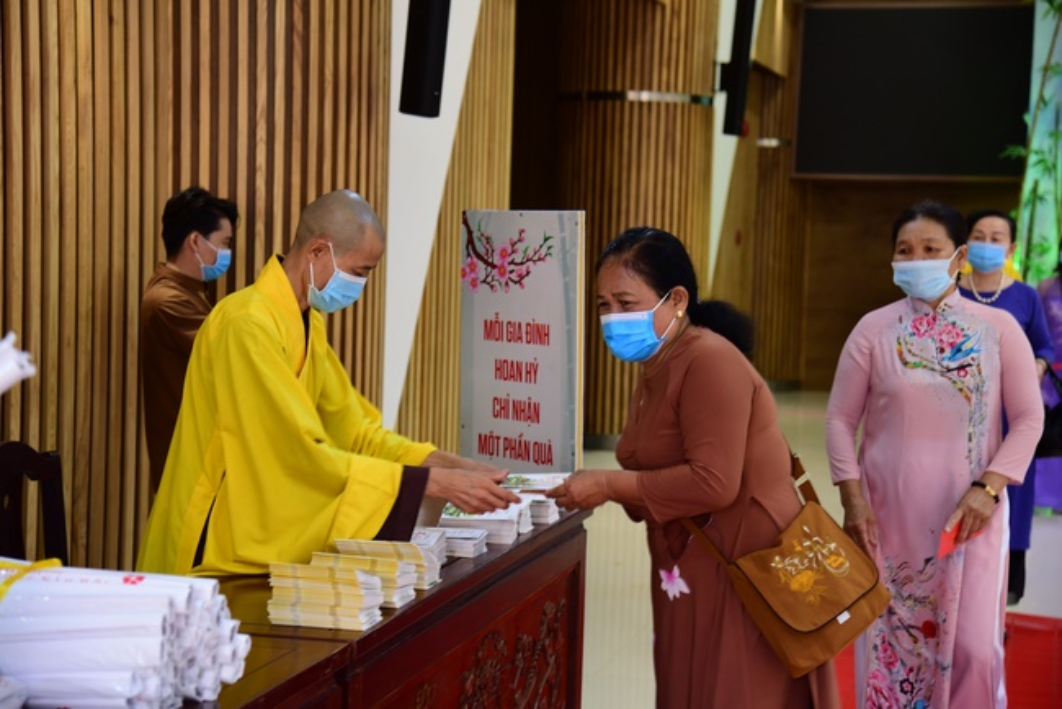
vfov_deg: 20.6
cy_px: 354
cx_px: 531
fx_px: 1948
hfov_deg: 30.5
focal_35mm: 66
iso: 800
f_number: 4.5
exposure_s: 1/40
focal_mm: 66
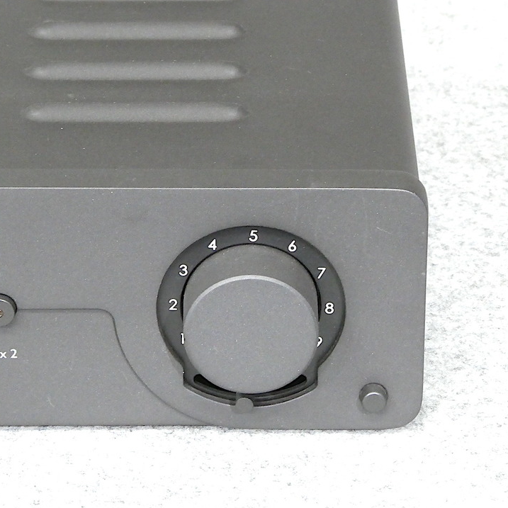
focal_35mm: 219
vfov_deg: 8.0
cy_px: 254
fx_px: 3636
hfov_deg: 8.0
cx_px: 171
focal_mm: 33.2
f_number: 6.3
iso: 1600
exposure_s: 1/8
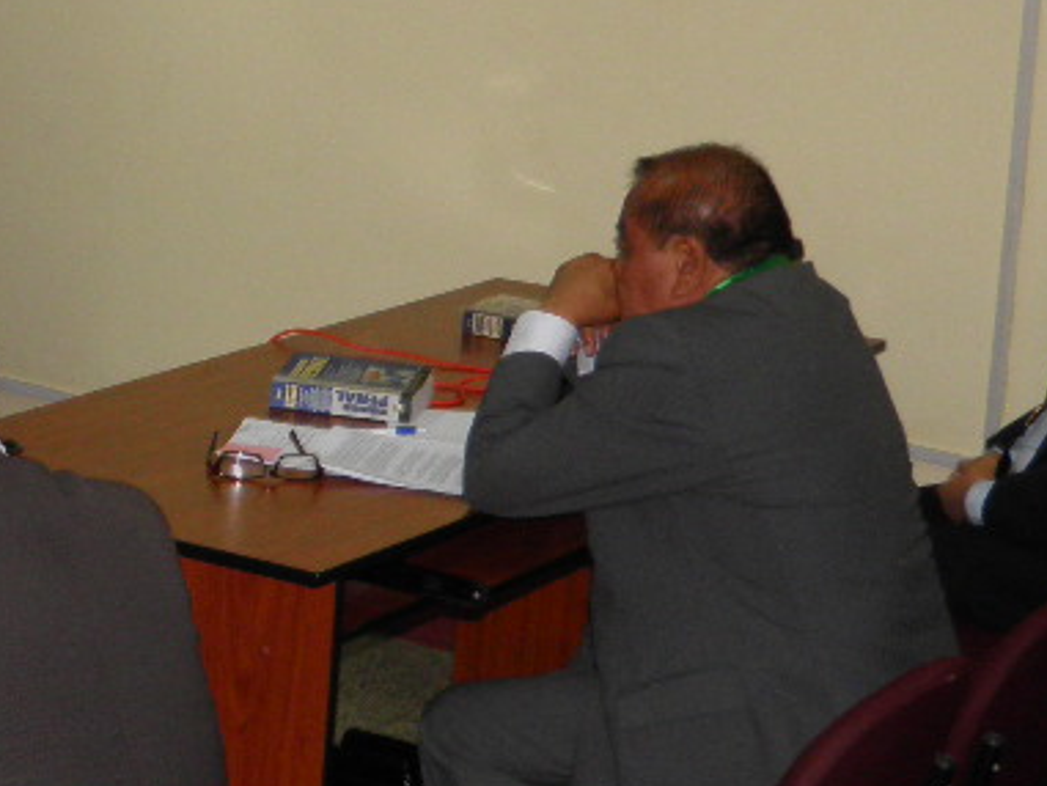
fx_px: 2844
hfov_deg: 19.4
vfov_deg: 15.7
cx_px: -280
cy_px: 250
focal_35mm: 94
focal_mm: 4.9
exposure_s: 1/30
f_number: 2.8
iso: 100
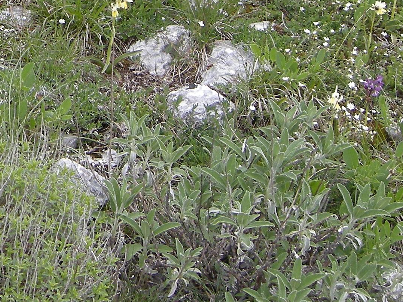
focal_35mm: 130
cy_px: -130
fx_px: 1514
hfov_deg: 14.7
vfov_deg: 11.0
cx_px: -57
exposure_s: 1/127
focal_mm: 7.5
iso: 64
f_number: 3.8
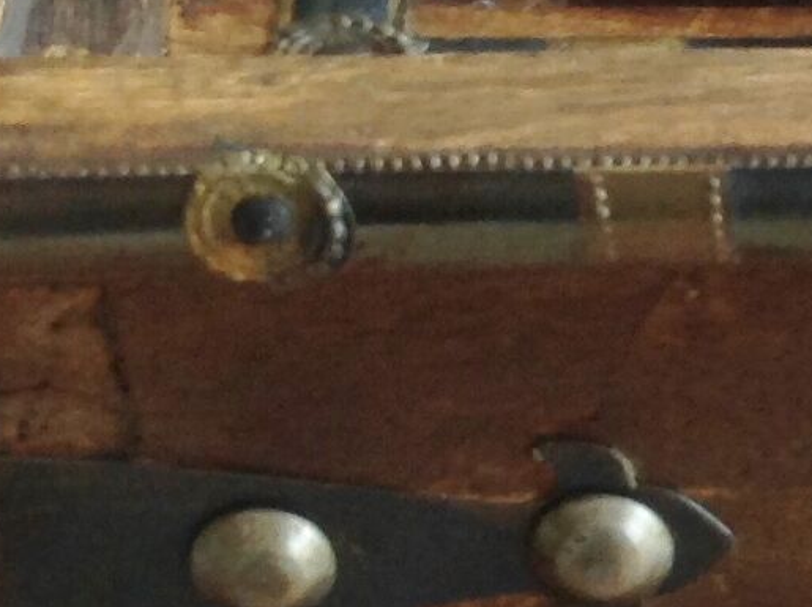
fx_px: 4124
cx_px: 1618
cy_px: 877
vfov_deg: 8.3
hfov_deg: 10.4
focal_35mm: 176
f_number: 2.4
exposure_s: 1/24
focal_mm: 4.28
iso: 64
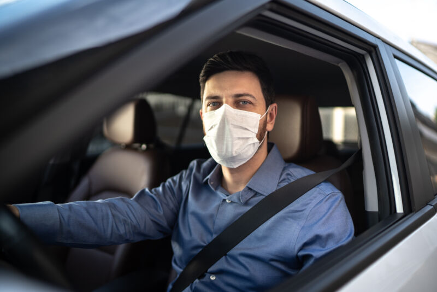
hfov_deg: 54.4
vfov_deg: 37.9
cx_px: 218
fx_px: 425
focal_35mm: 35
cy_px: 146
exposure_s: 1/1600
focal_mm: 35
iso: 100
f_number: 1.4
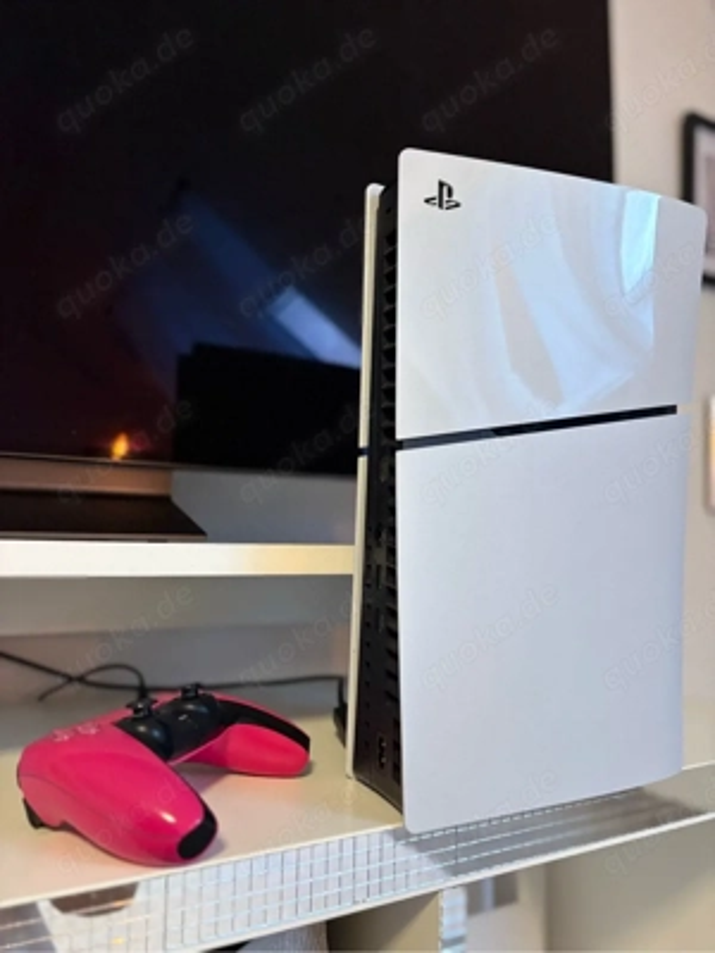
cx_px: 358
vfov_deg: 67.3
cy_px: 476
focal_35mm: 26
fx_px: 716
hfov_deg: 53.1
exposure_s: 1/50
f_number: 1.6
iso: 500
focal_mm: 5.96
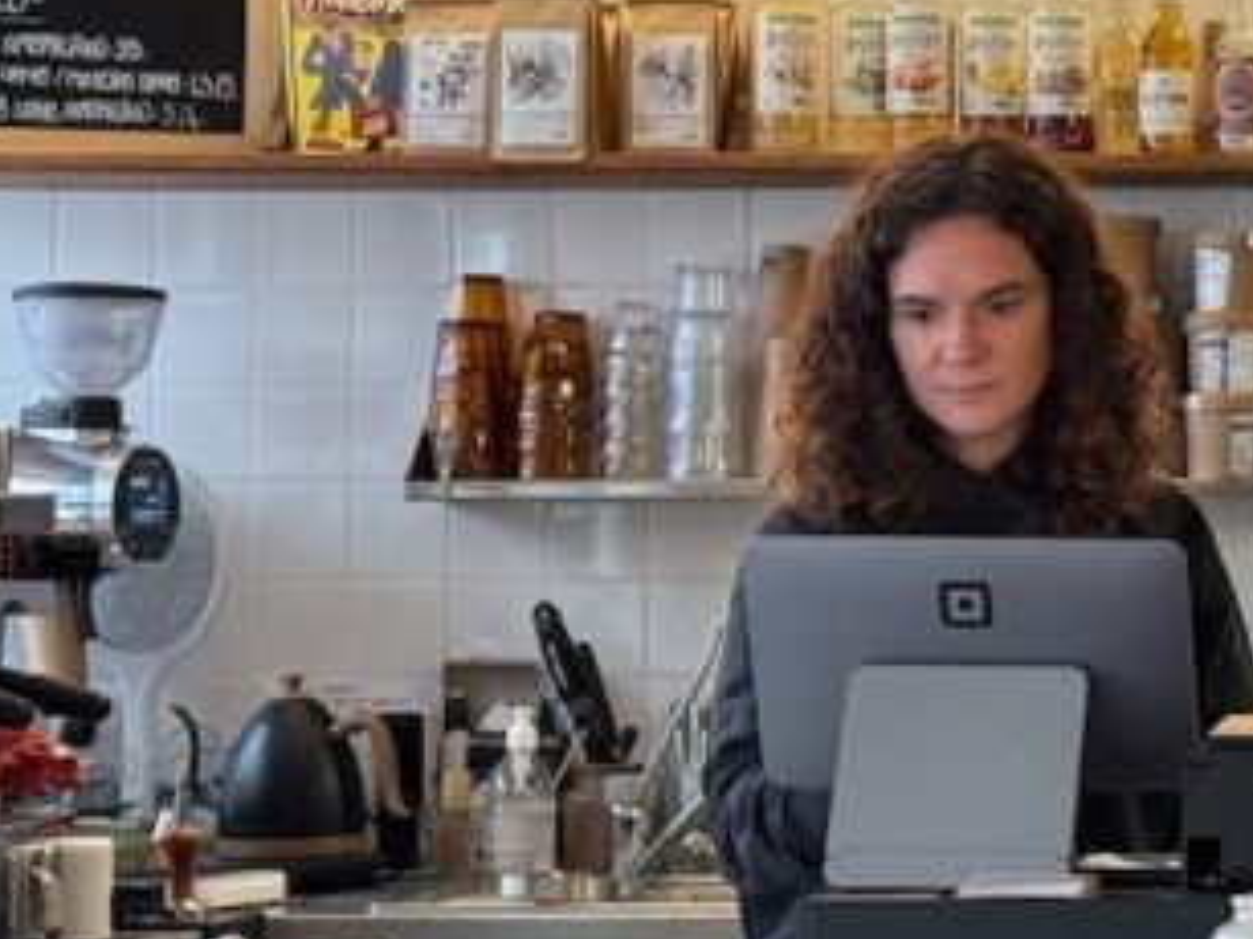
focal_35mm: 160
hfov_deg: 12.0
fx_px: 5789
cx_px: 1612
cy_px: 208
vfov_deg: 9.3
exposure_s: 1/100
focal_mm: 6.76
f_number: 1.78
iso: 200
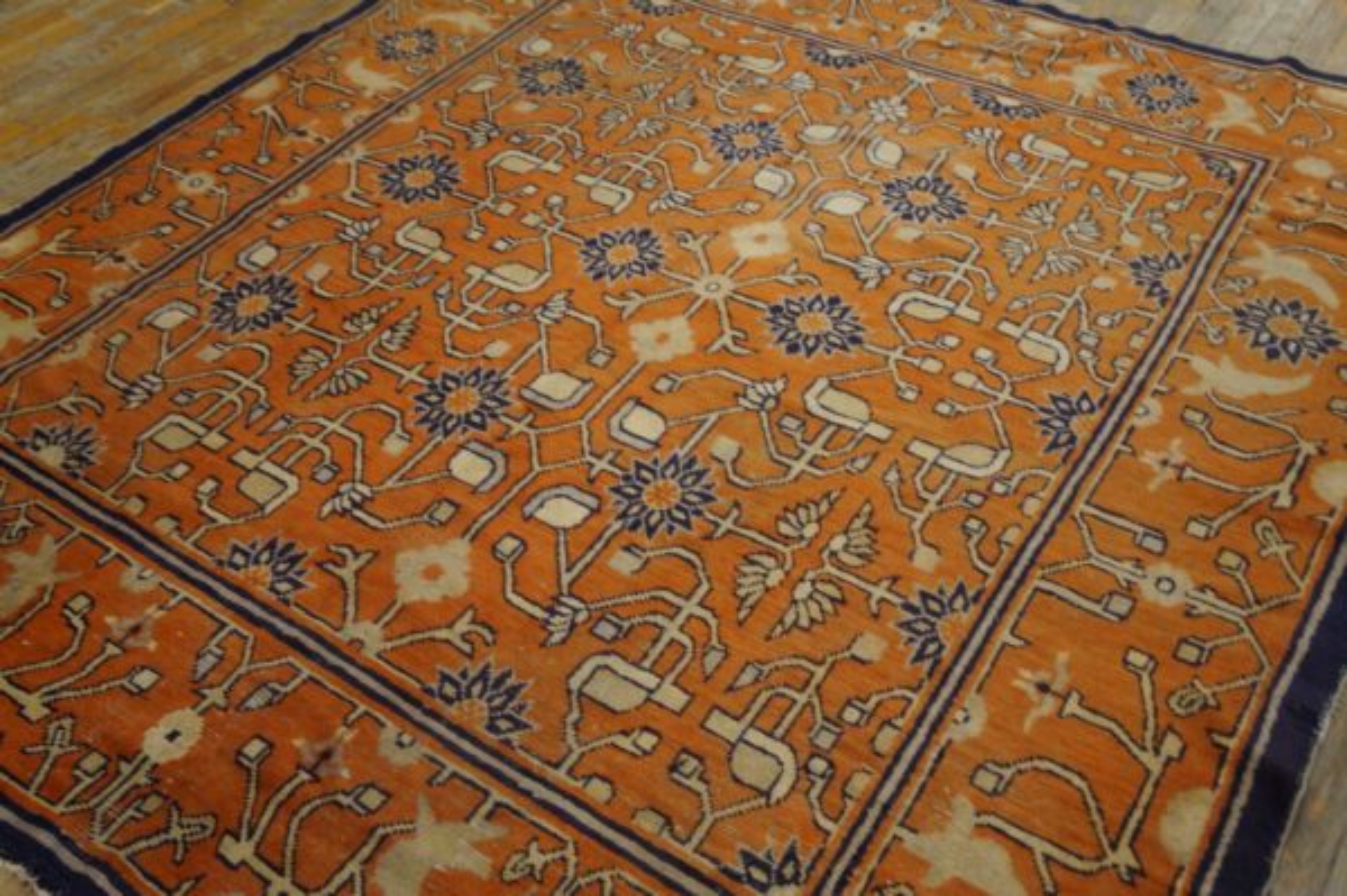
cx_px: 674
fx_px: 1234
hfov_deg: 57.3
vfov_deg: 39.9
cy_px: 448
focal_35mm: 33
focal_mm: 22
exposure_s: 1/60
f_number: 4
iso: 640
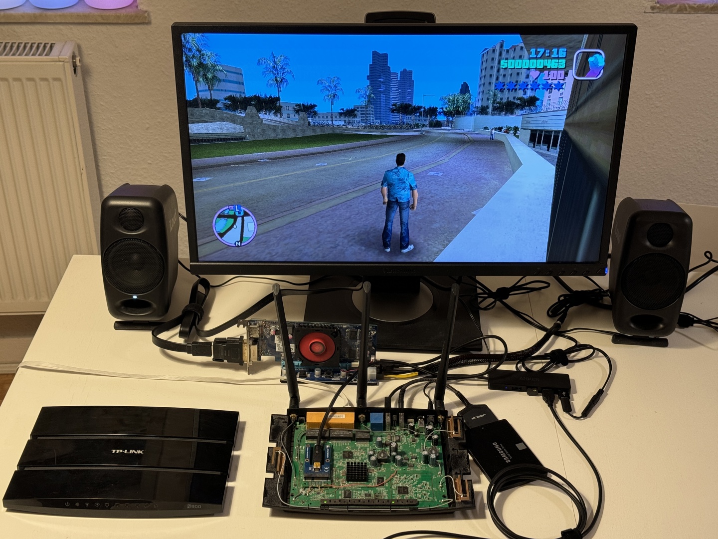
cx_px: 359
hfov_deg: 39.7
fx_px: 996
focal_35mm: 48
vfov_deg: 30.3
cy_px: 270
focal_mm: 6.86
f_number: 1.78
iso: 100
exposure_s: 1/50
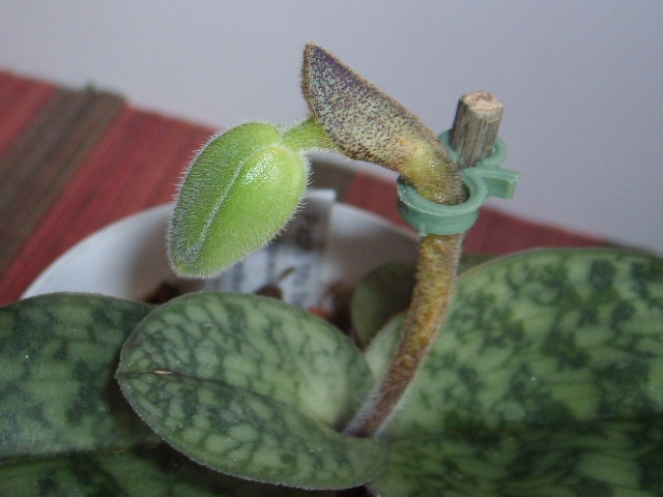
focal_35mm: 35
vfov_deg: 40.7
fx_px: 670
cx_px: 332
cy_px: 248
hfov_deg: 52.6
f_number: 2.8
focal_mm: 5.8
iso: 100
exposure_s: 1/45
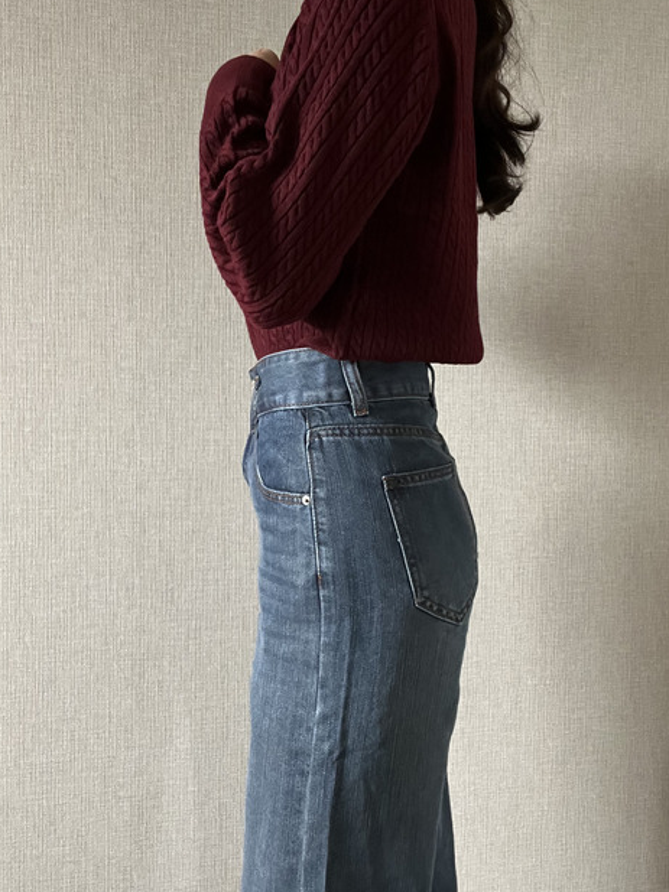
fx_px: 877
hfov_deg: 41.8
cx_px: 346
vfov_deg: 53.9
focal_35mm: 34
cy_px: 414
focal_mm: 2.71
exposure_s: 1/40
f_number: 2.2
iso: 400
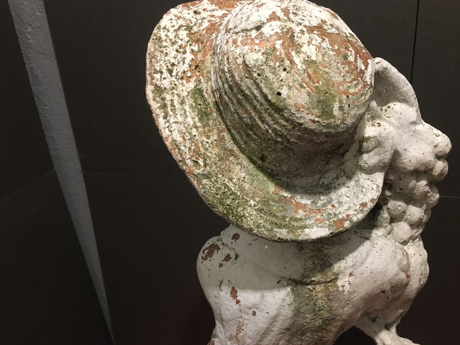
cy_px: 201
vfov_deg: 40.6
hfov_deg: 52.5
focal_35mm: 35
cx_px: 256
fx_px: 465
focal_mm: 4.15
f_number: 2.2
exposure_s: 1/20
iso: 200
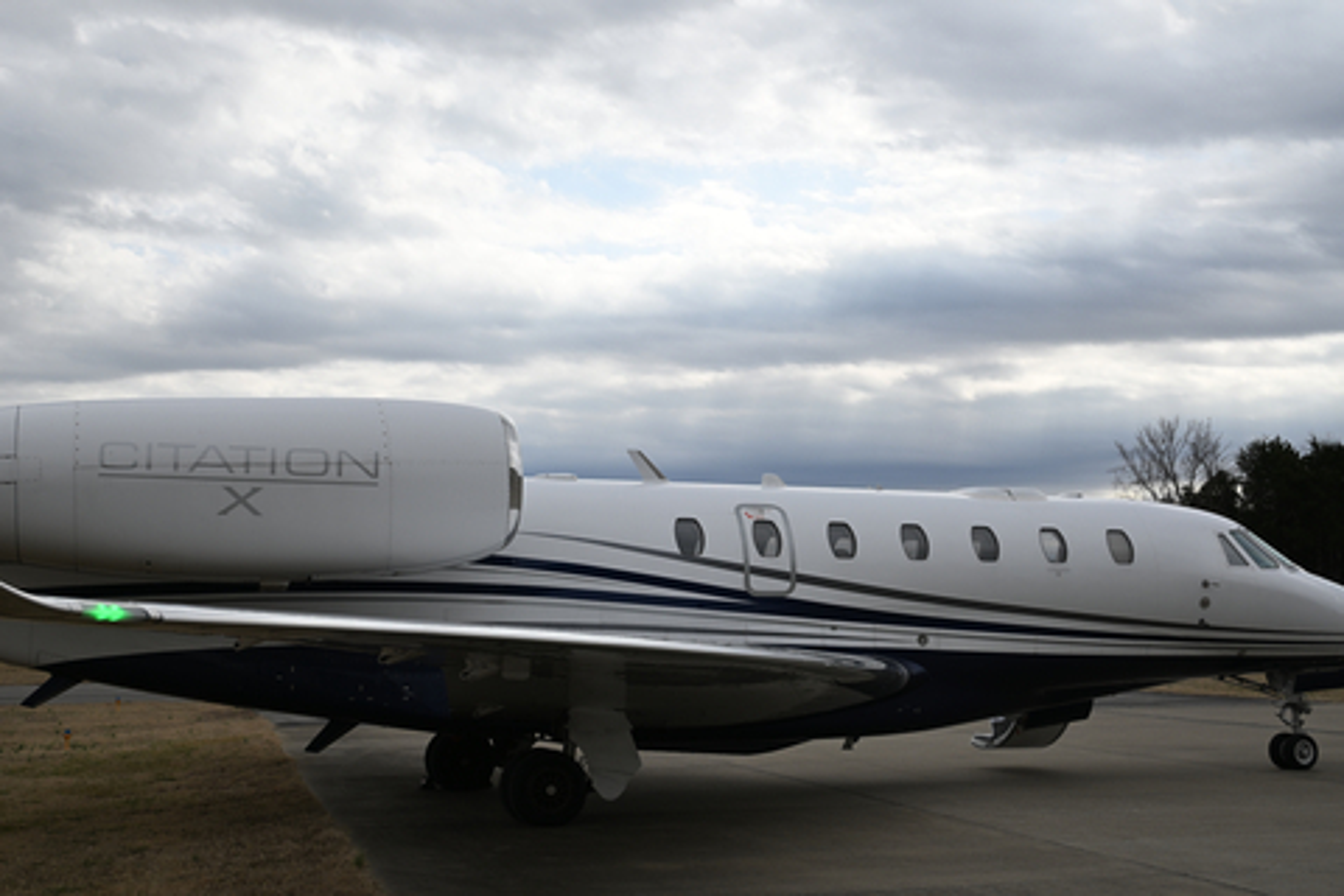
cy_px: 448
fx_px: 1568
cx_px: 672
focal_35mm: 42
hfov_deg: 46.4
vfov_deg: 31.9
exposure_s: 1/500
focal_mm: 28
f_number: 8
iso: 100
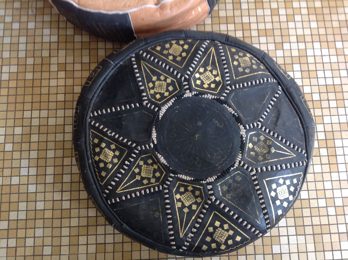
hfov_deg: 52.7
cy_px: 130
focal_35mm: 35
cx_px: 174
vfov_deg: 40.6
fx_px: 351
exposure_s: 1/15
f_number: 2.4
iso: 100
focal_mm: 4.28
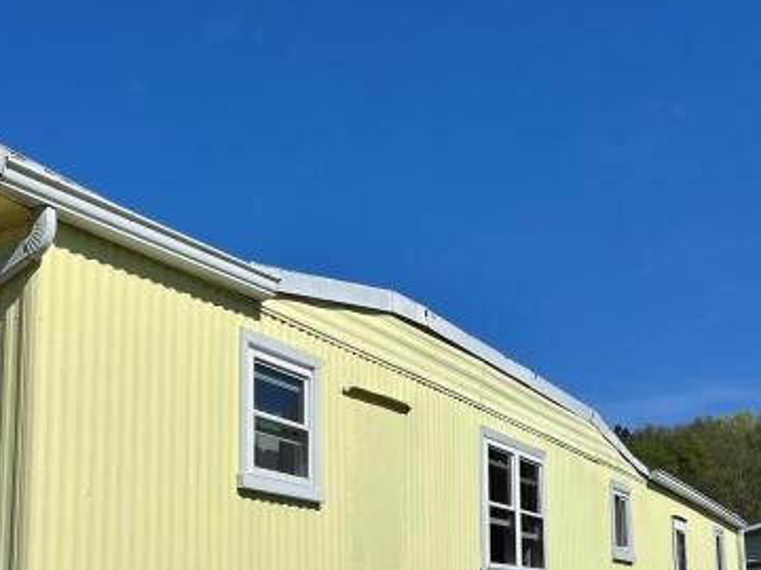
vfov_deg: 27.6
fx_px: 1143
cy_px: 429
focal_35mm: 52
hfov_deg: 35.0
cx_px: 93
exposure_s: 1/11905
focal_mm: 5.1
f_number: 1.6
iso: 50
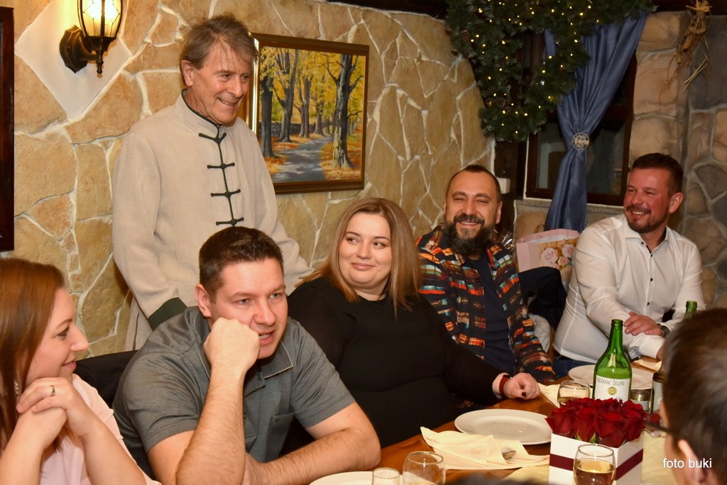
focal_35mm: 50
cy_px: 242
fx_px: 1010
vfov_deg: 27.0
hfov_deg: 39.6
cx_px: 364
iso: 1250
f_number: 7.1
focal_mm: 50
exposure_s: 1/160
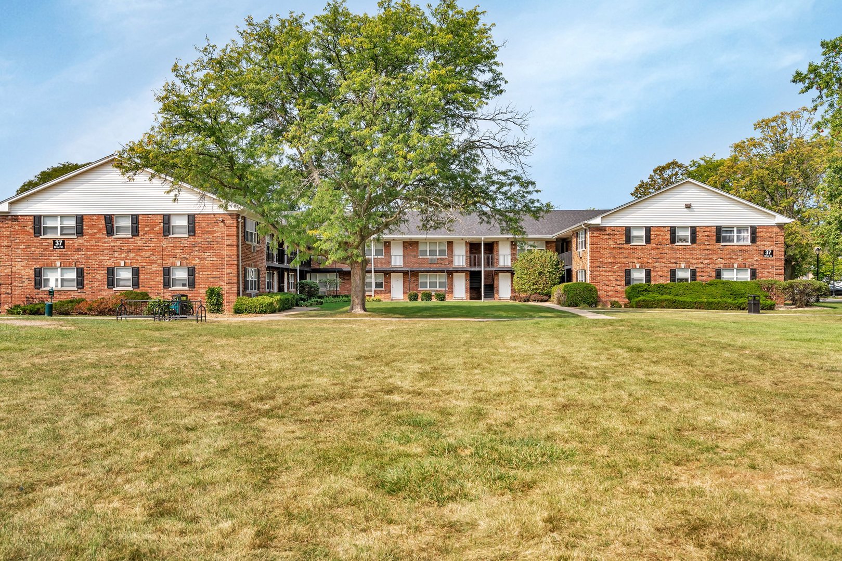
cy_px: 280
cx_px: 421
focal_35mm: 31
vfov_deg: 42.3
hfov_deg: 60.3
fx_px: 725
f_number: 9
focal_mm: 31
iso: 400
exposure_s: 1/640
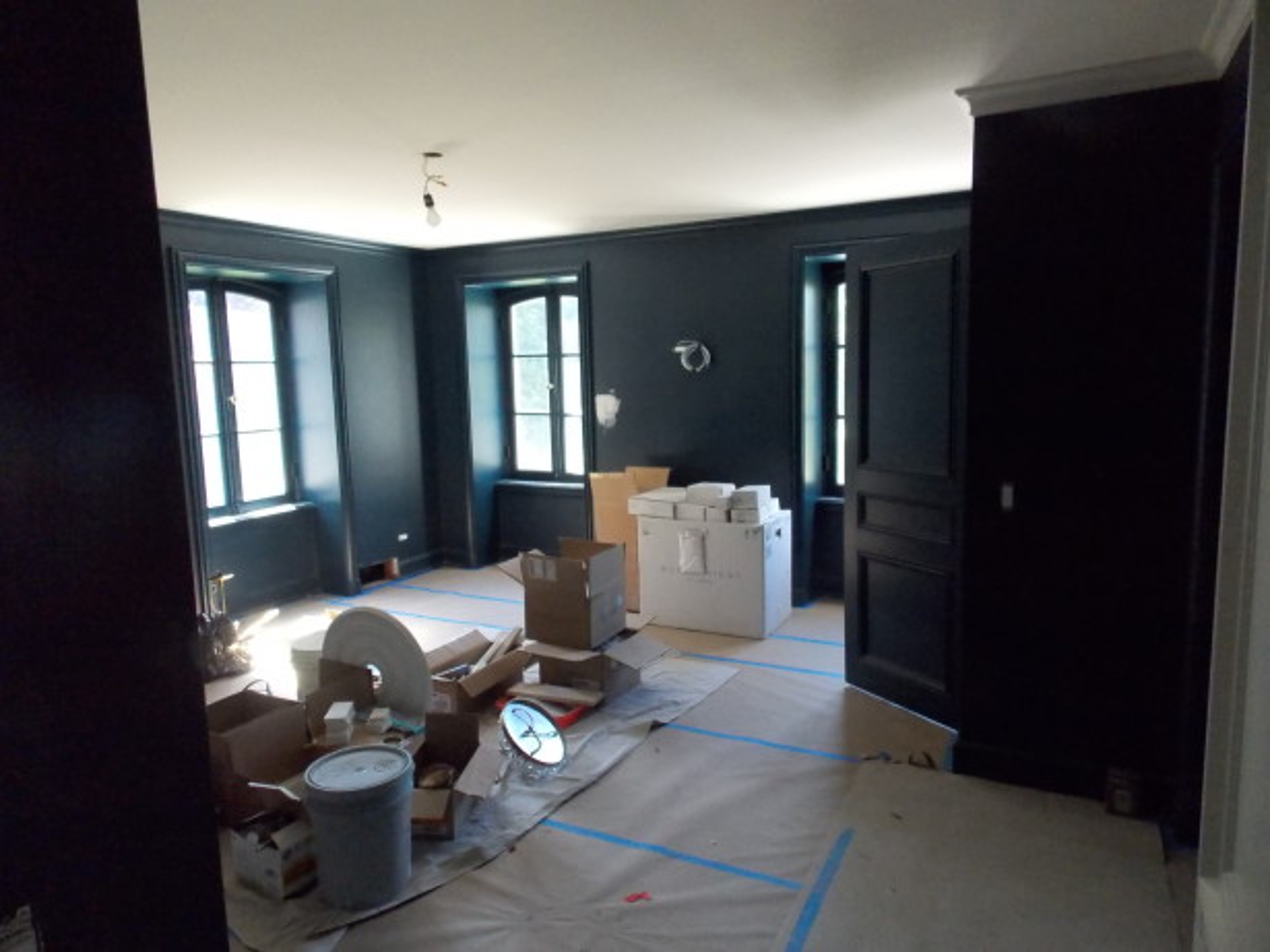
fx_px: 844
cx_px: 635
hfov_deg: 73.9
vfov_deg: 58.9
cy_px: 476
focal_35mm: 23
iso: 640
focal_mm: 4
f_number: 3.1
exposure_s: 1/125
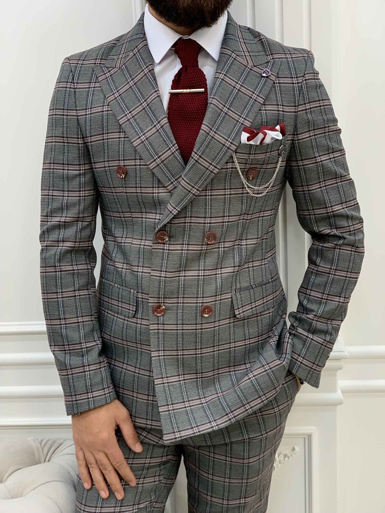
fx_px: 771
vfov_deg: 36.8
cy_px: 256
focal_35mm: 52
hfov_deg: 28.0
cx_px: 192
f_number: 2.4
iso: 80
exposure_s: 1/122
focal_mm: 6
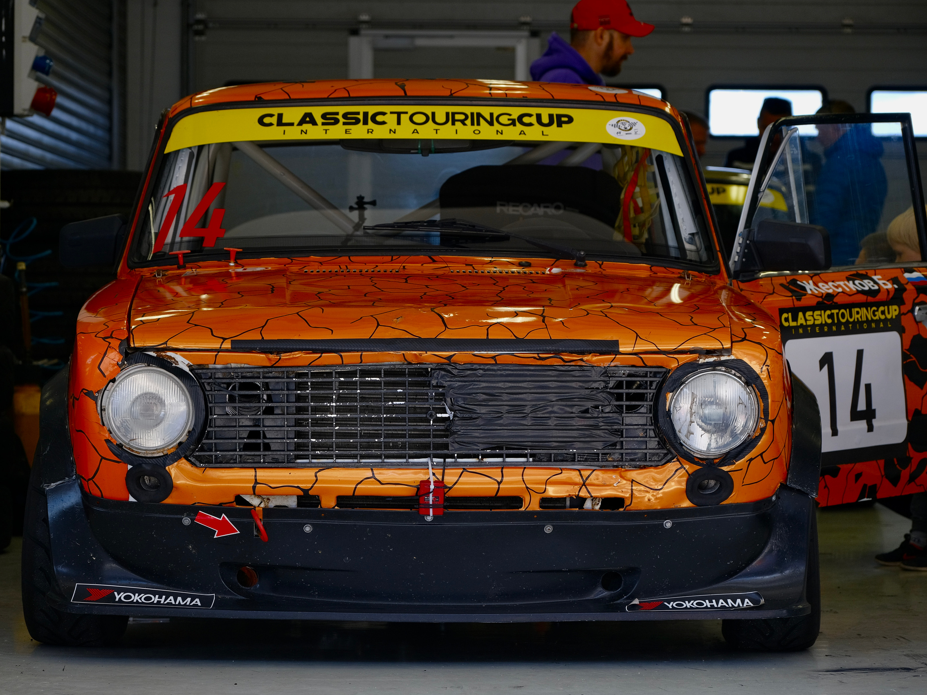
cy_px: 348
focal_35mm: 114
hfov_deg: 17.3
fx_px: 3053
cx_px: 440
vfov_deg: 13.0
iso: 160
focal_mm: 70
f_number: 4
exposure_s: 1/150
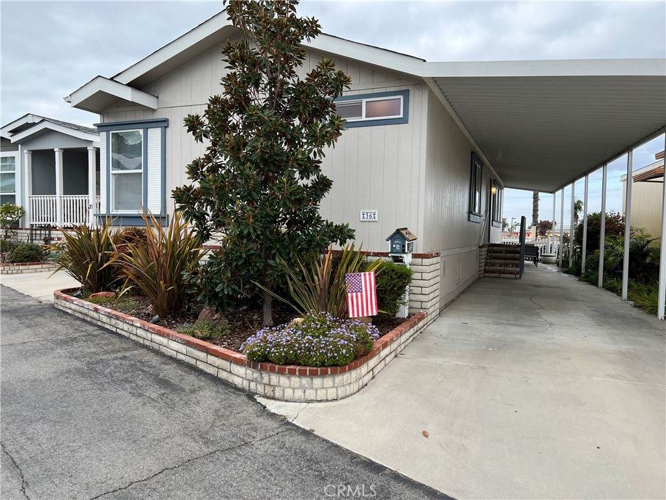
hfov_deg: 67.3
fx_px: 500
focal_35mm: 26
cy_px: 250
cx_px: 333
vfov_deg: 53.1
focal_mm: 5.7
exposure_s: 1/581
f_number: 1.5
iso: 50
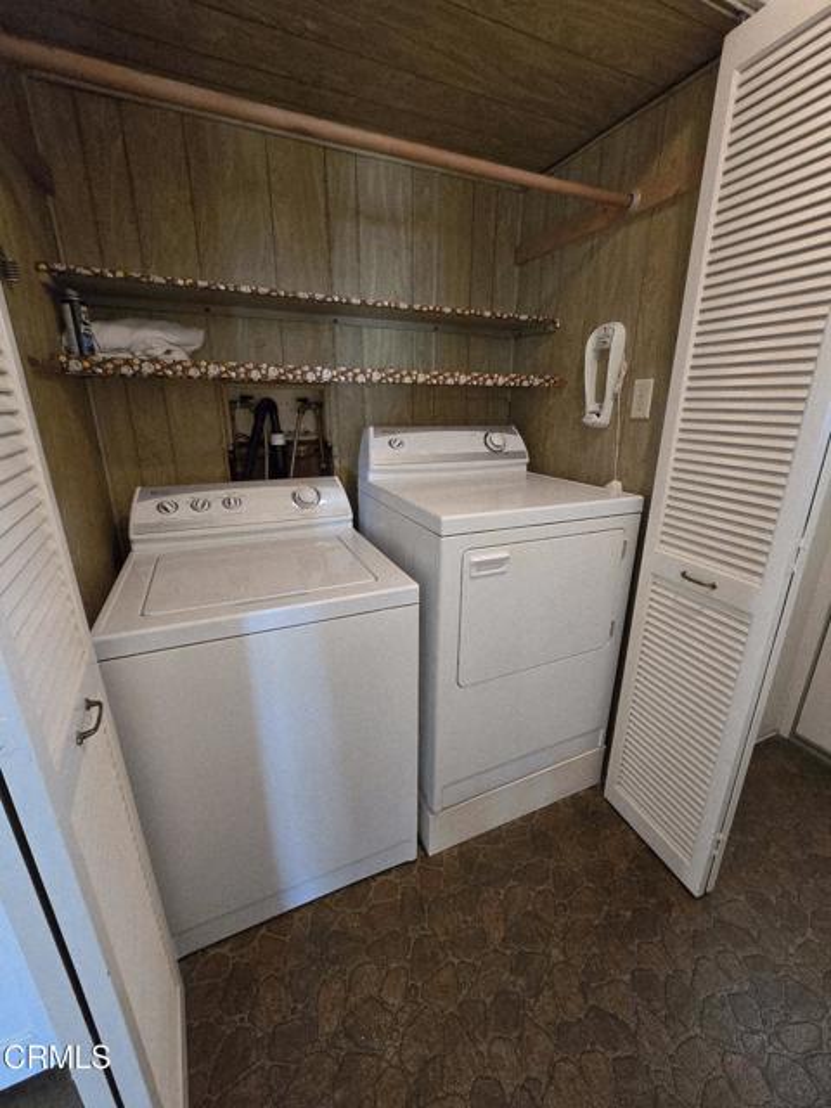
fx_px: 416
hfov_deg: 89.9
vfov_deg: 106.2
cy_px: 554
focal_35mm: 13
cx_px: 416
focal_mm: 2.2
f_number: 2.2
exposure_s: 1/60.2
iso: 1000
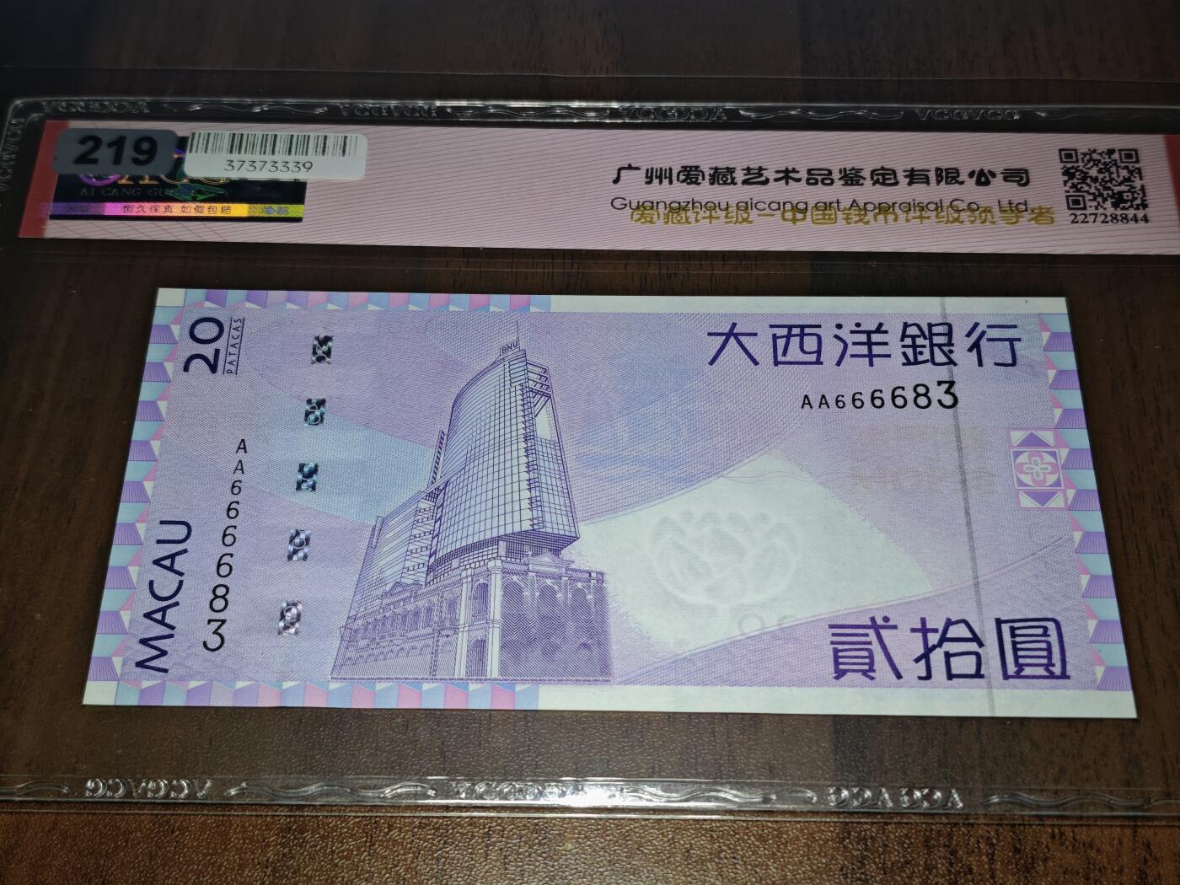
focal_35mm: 50
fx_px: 1704
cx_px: 590
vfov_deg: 29.1
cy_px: 442
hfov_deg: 38.2
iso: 200
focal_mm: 5.85
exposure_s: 1/96.7
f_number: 1.63
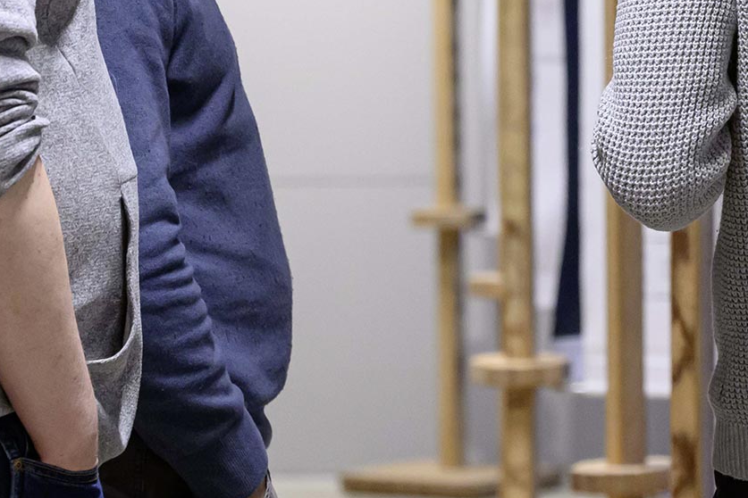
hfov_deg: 5.6
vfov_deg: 3.7
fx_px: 7625
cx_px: 807
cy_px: -132
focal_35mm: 367
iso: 1600
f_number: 4.5
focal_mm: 120
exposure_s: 1/250
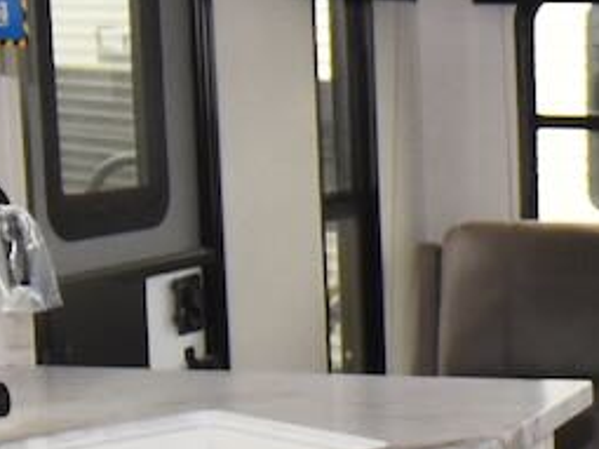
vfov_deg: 14.4
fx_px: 1764
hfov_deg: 17.1
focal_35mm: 102
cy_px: 350
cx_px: 940
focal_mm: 10
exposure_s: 1/100
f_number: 5
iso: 800
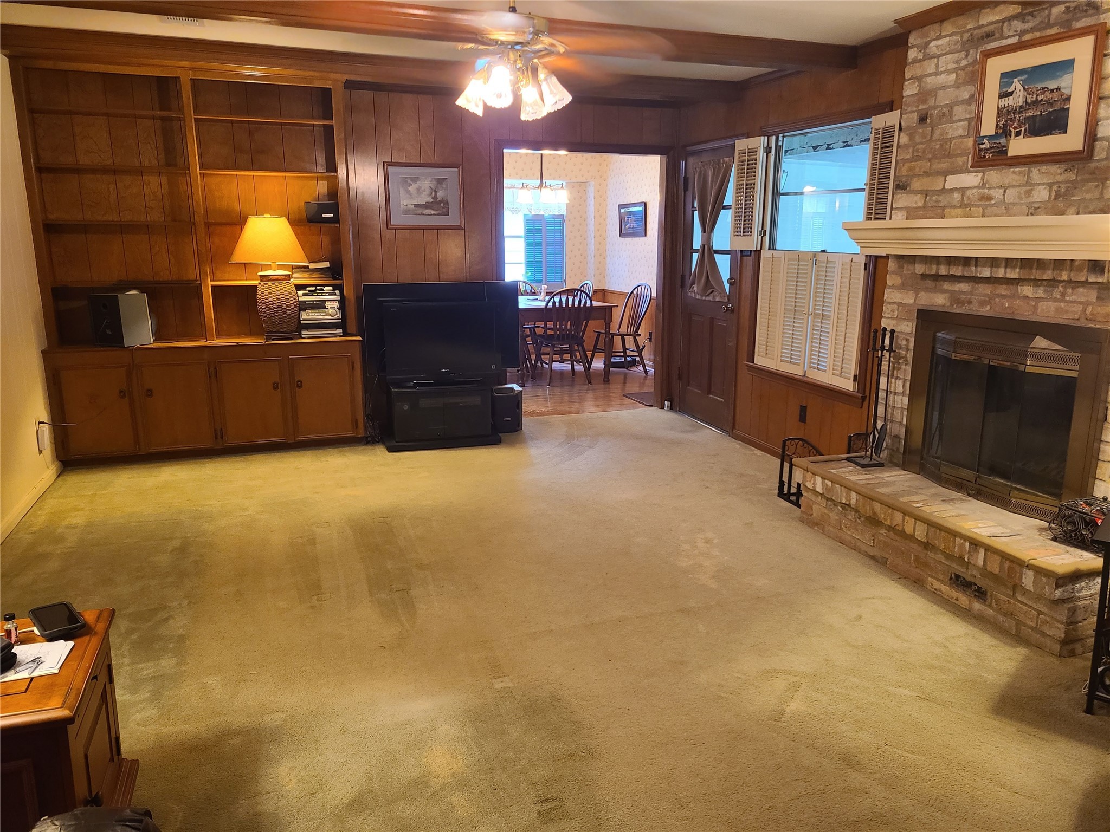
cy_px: 416
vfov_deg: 53.1
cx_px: 555
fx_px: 834
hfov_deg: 67.3
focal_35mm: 26
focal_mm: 5.4
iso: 400
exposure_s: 1/40
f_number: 1.8
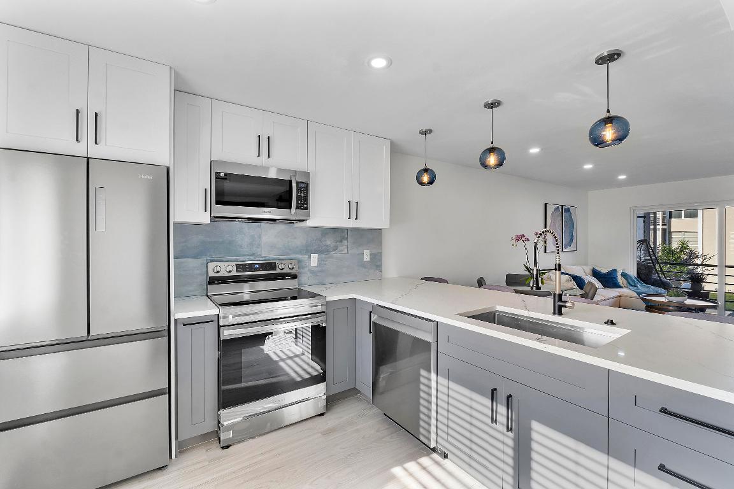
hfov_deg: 100.4
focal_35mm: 15
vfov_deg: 77.3
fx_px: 306
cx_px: 367
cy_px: 244
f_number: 11
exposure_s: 1/10
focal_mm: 10
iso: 160
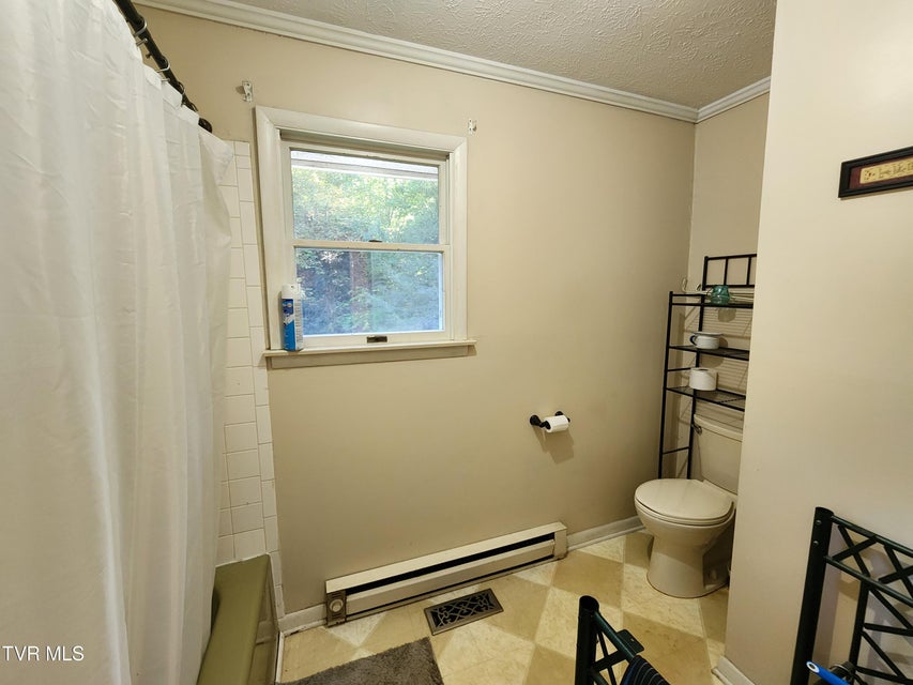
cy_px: 342
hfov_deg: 106.2
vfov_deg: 89.9
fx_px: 343
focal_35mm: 13
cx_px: 456
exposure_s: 1/60
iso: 250
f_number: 2.2
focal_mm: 2.2
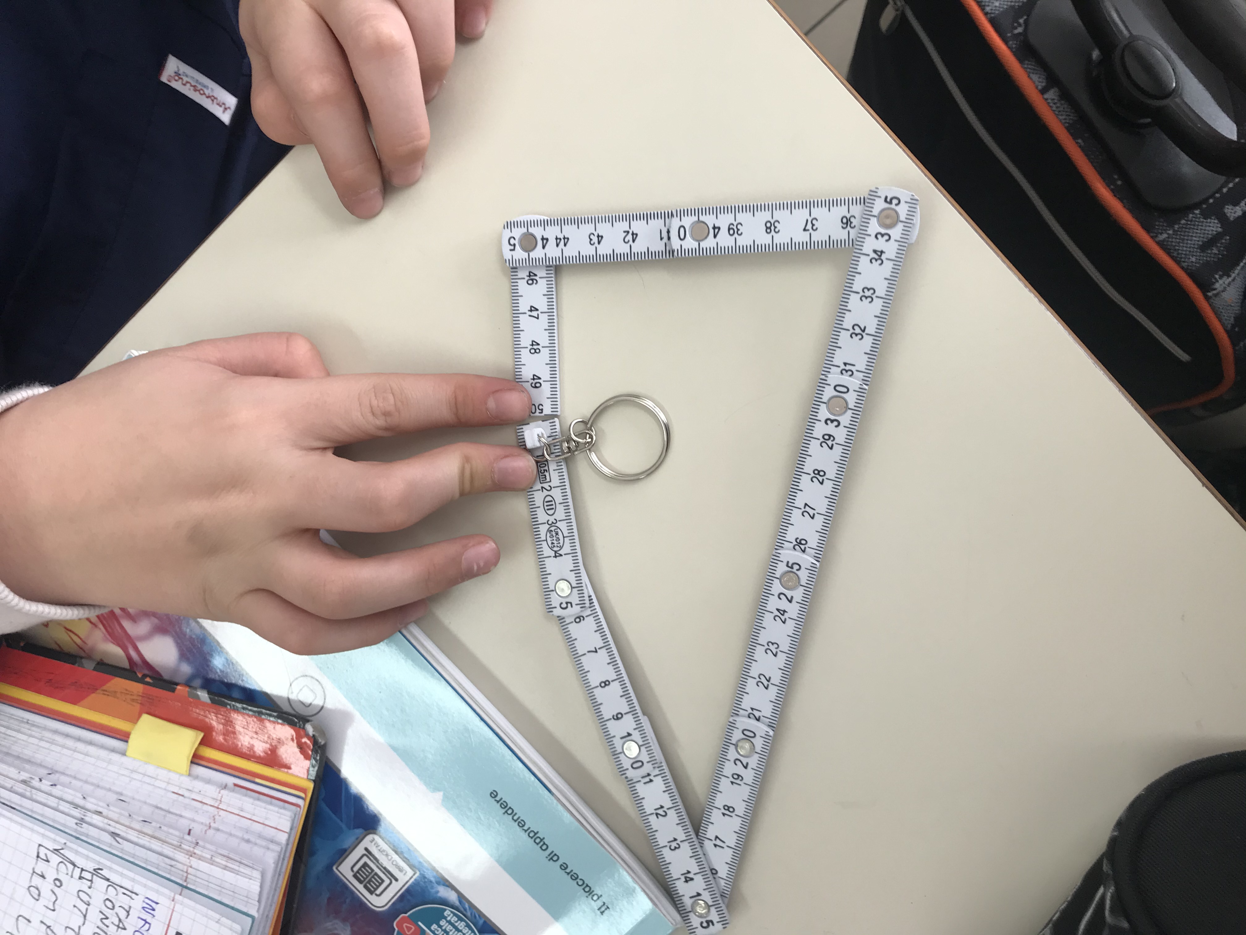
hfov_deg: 63.4
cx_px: 623
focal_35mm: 28
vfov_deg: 49.7
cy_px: 468
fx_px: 1008
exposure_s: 1/100
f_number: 1.8
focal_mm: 3.99
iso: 25
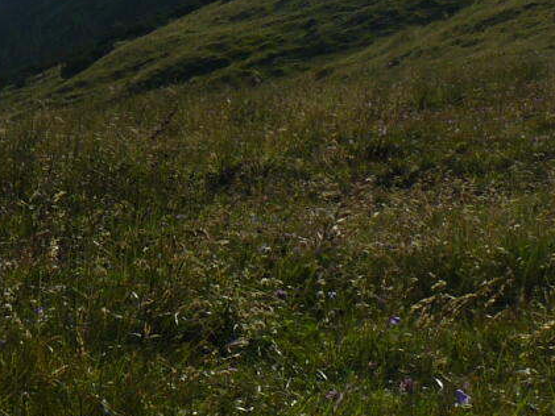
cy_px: -117
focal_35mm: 123
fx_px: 1973
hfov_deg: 14.9
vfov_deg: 11.7
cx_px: -265
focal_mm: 6
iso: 100
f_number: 7.1
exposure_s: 1/400
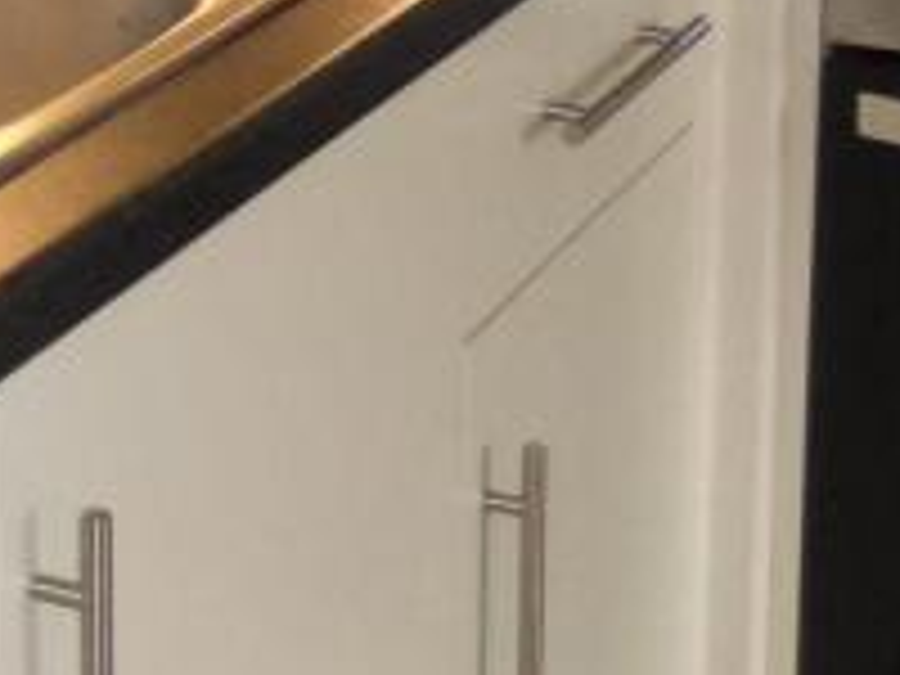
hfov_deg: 15.5
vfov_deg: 11.7
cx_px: -171
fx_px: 3198
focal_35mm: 123
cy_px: -238
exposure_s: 1/60
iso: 800
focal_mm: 4.3
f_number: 3.3
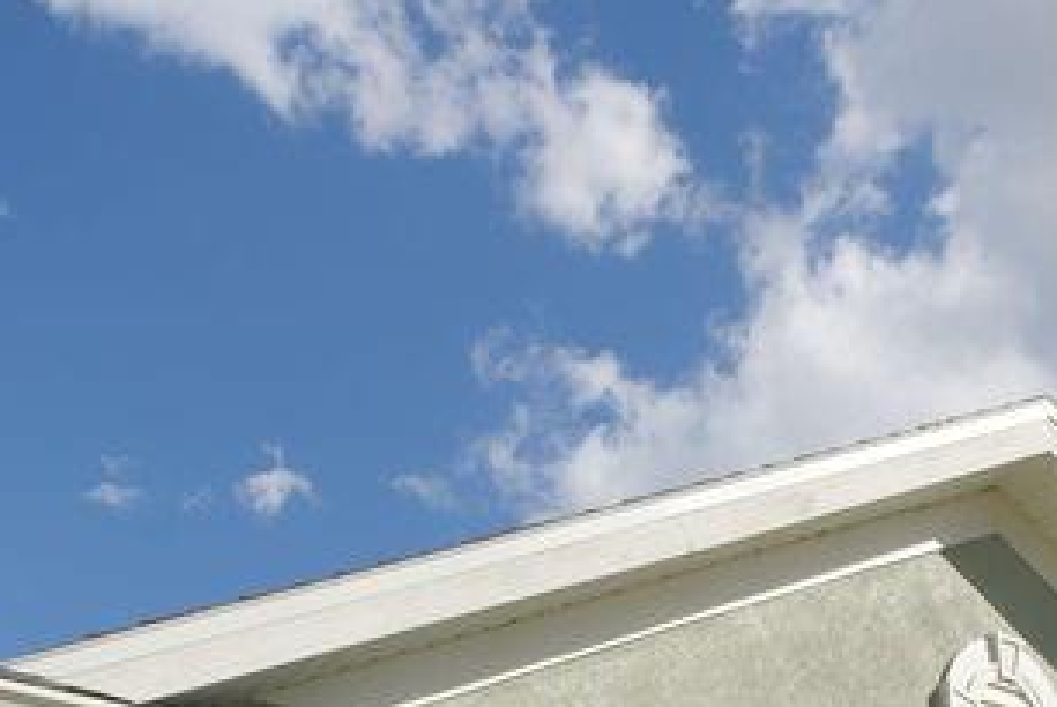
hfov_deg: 41.8
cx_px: 600
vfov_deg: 21.6
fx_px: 1381
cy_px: 1178
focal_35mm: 47
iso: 100
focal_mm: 14
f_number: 11
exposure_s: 1/125
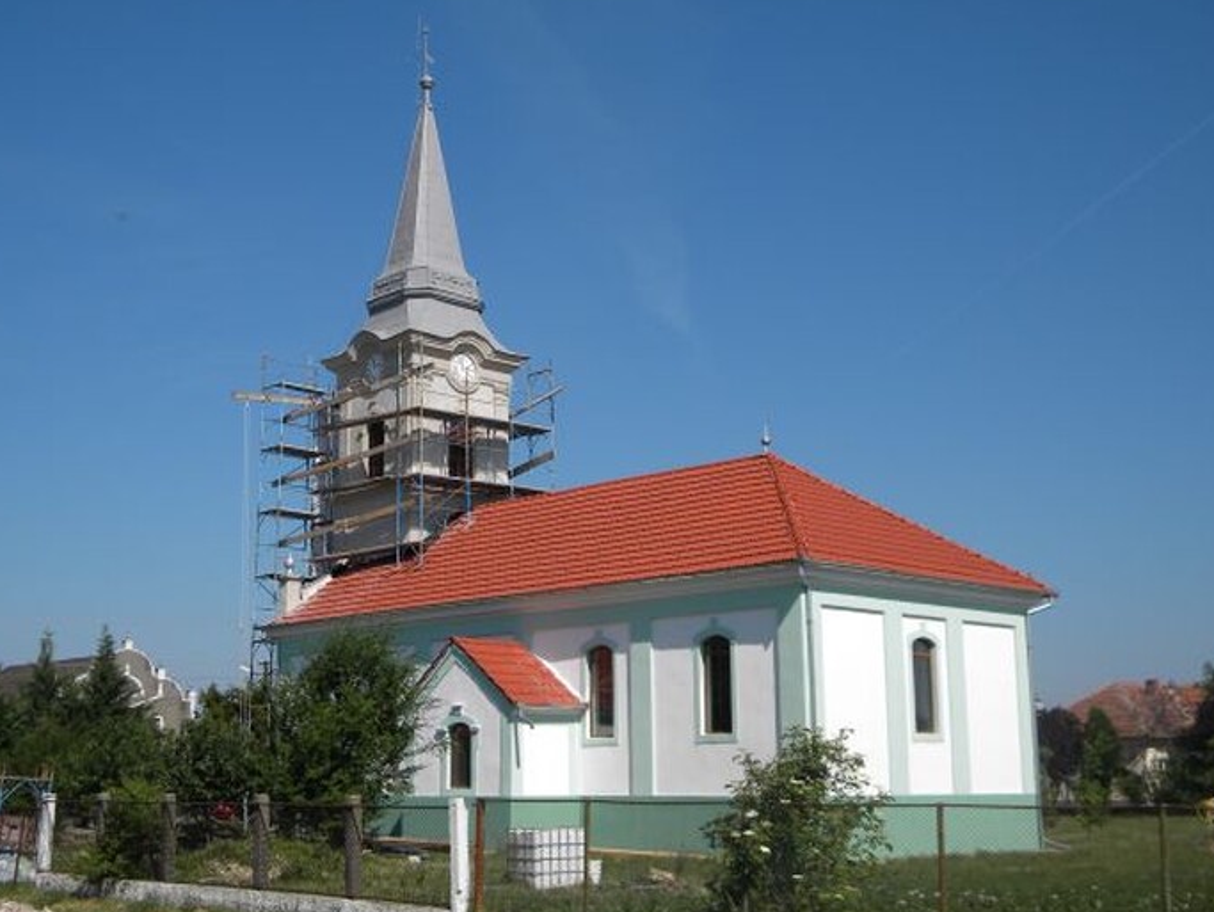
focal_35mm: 45
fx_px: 1579
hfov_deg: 42.1
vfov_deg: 32.2
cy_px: 463
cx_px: 599
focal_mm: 7.3
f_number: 7.6
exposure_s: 1/365
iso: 80
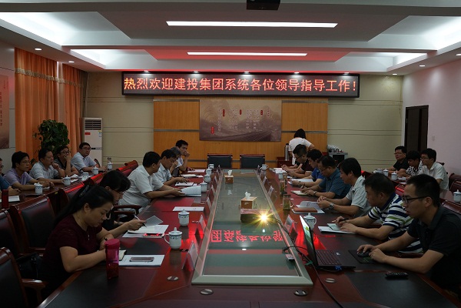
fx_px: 448
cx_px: 230
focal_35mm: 35
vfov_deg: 37.9
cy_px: 154
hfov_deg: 54.4
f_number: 5.6
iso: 1000
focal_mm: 35
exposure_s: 1/80
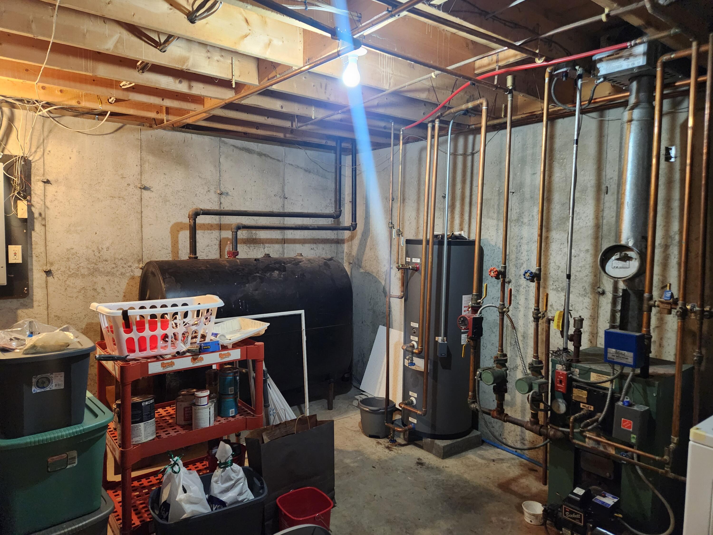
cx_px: 356
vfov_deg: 58.9
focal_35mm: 23
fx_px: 474
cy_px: 268
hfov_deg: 73.9
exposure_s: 1/120
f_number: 1.8
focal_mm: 5.4
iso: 1000
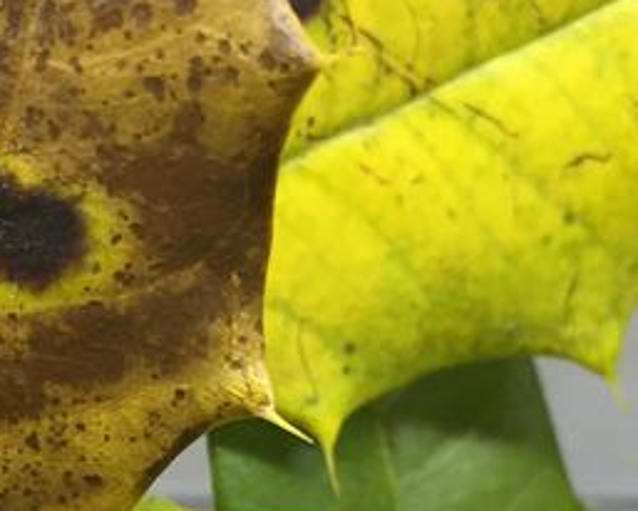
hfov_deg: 24.6
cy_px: 568
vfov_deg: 19.1
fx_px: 1455
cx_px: 217
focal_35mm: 77
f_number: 2.2
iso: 50
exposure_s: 1/30
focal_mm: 4.15
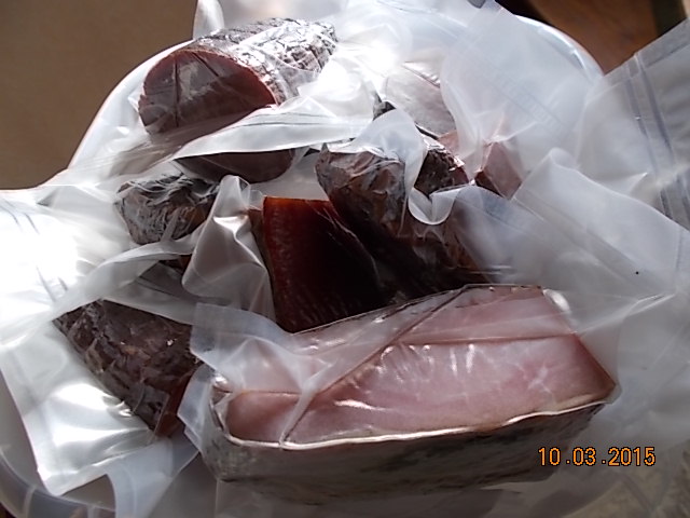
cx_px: 345
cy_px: 259
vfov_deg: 53.1
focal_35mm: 26
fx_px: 518
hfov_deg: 67.3
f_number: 3.2
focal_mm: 4.6
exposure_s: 1/25
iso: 80
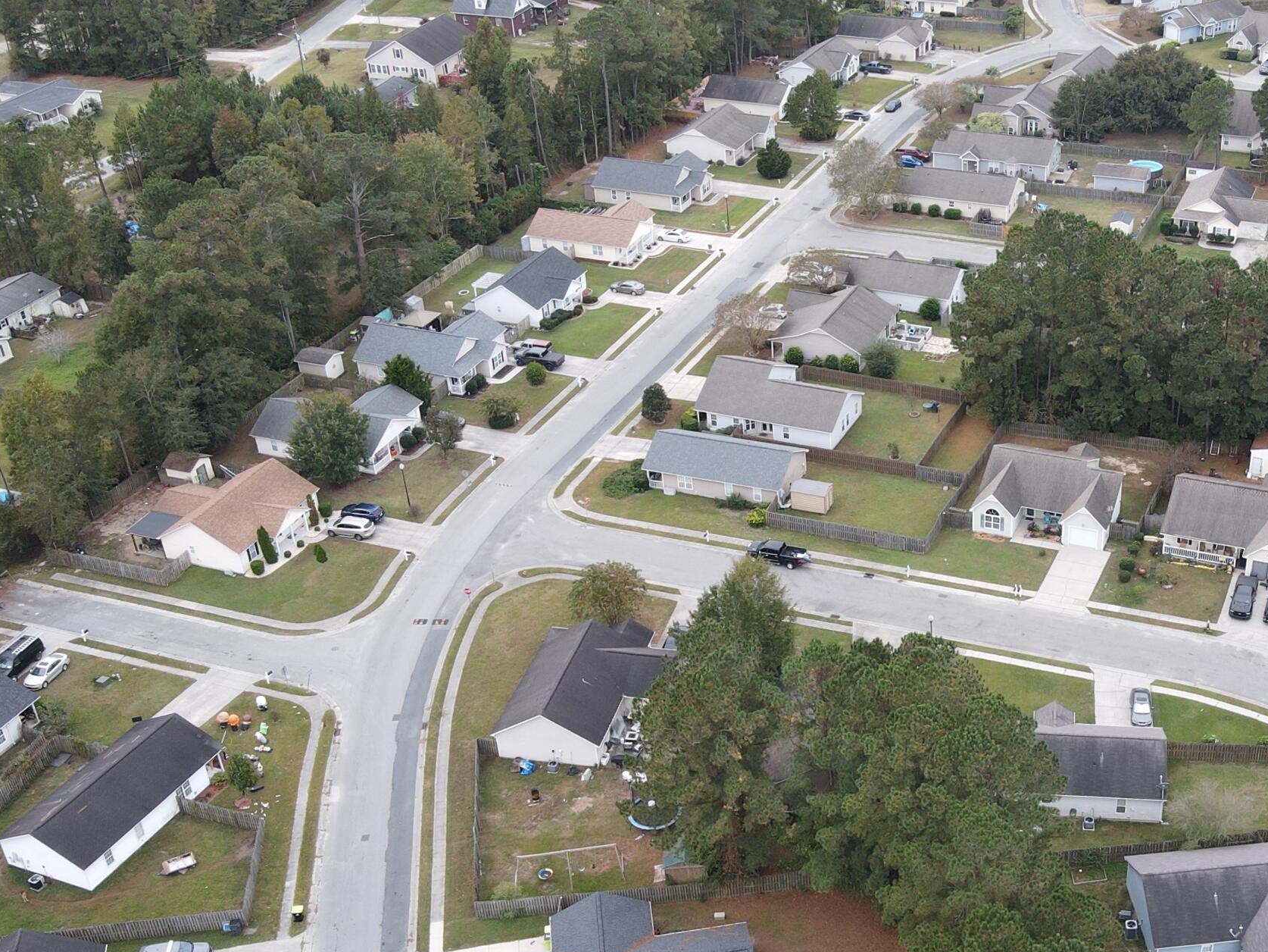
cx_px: 916
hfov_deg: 42.8
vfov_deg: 33.5
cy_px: 562
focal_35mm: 43
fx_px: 1575
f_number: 2.8
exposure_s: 1/20
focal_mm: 4.5
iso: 100
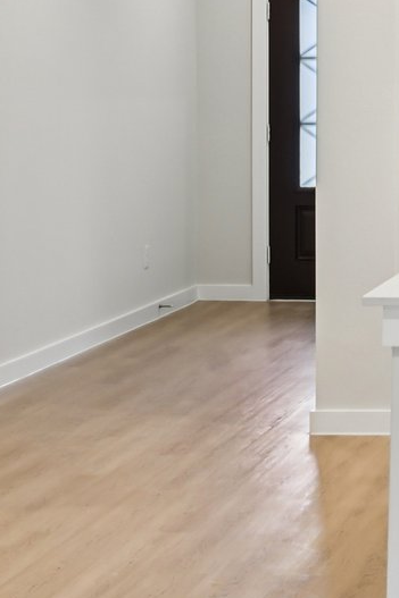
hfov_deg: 12.0
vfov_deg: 18.8
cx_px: 664
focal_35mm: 107
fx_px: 1779
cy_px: 80
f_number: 8
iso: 400
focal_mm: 27.5
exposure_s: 1/20
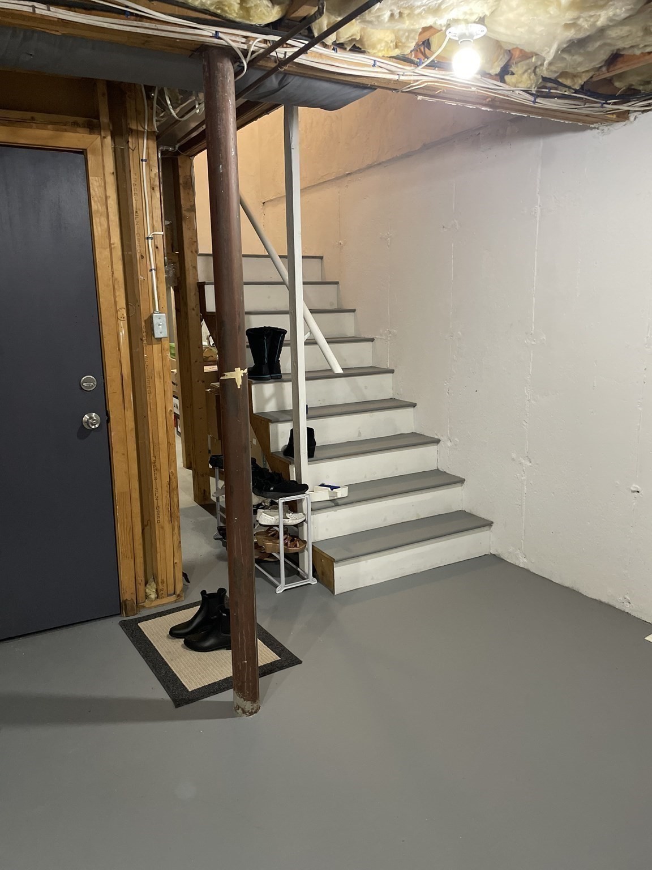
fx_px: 653
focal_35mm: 26
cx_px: 326
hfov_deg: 53.1
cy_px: 435
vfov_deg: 67.3
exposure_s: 1/60
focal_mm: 4.2
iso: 320
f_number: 1.6
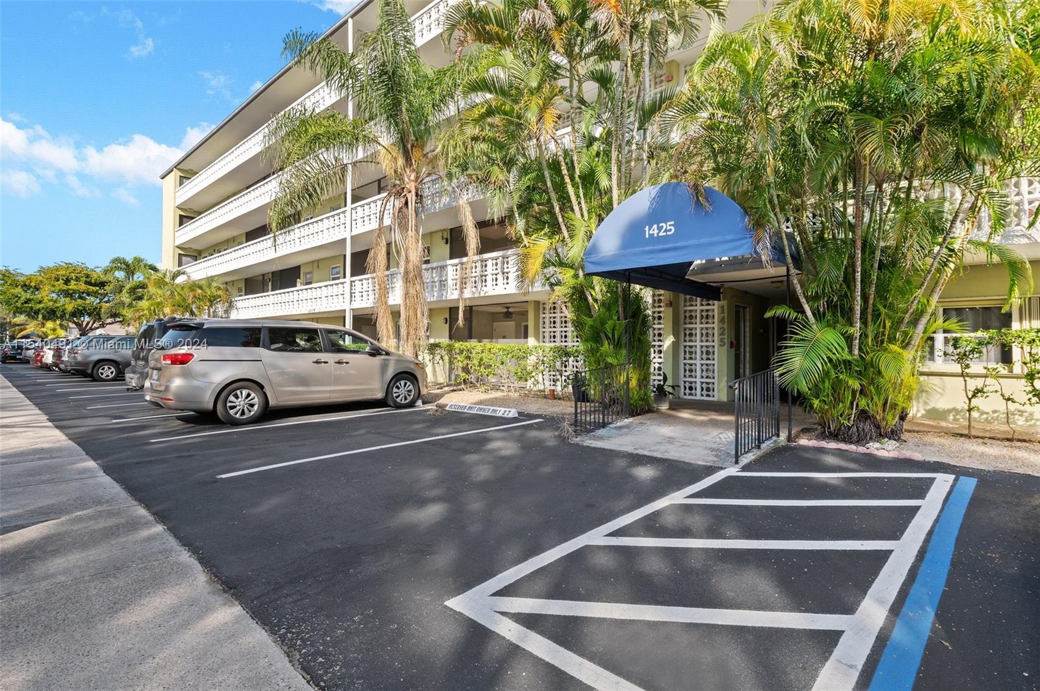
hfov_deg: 96.8
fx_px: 462
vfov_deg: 73.6
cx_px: 520
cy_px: 346
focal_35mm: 16
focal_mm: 16
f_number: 8
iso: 200
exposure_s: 1/80
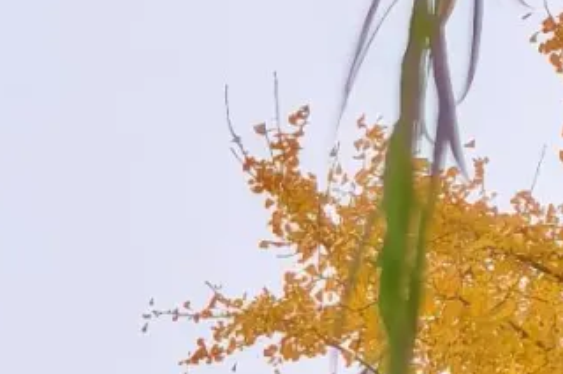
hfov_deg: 1.8
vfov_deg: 1.2
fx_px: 17568
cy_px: 948
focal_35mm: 1124
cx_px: 644
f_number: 2.1
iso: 50
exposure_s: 1/2000
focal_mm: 15
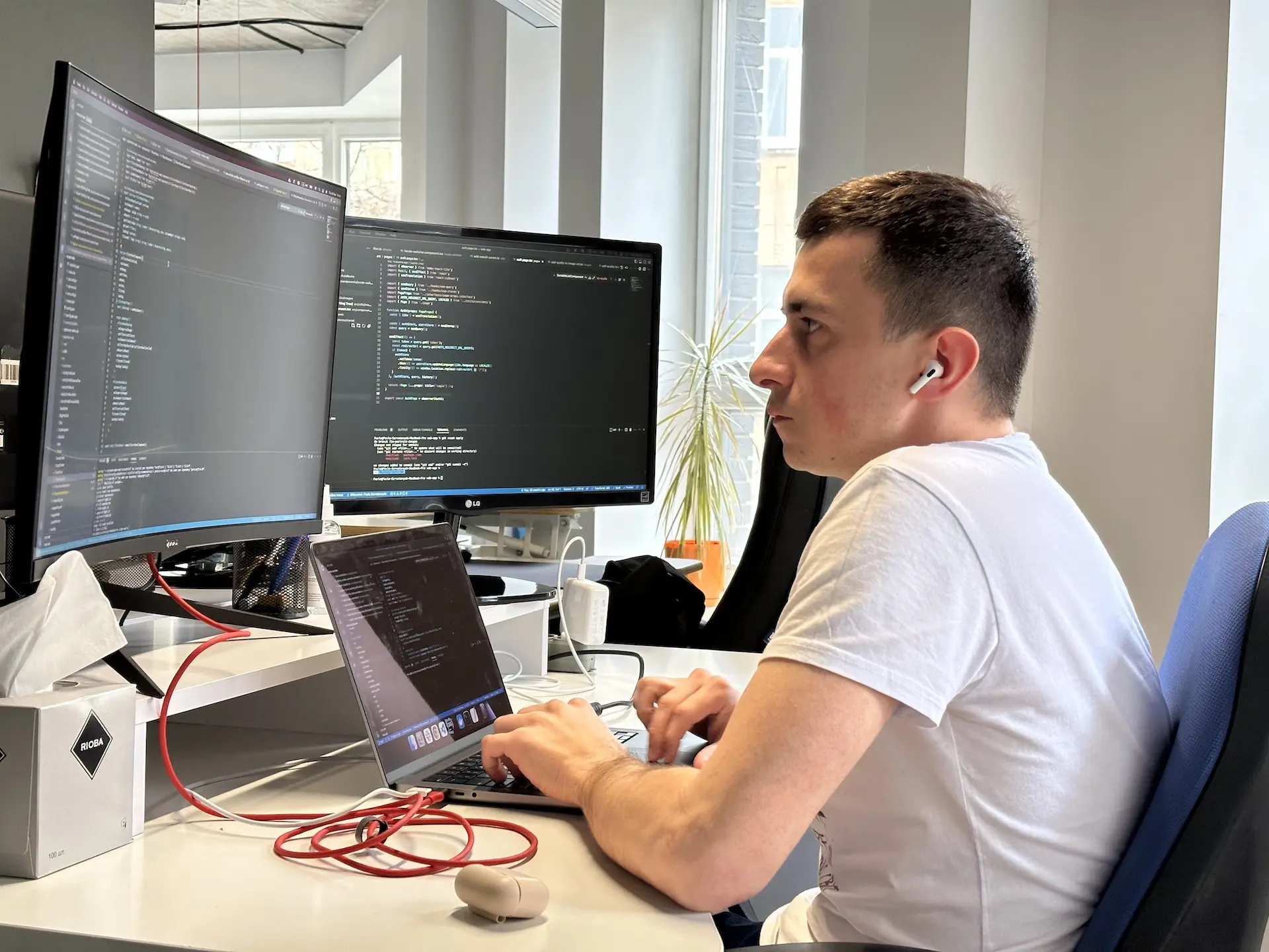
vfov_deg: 30.3
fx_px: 1760
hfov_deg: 39.7
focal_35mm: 48
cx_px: 634
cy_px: 476
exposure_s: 1/50
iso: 80
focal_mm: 6.86
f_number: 1.78
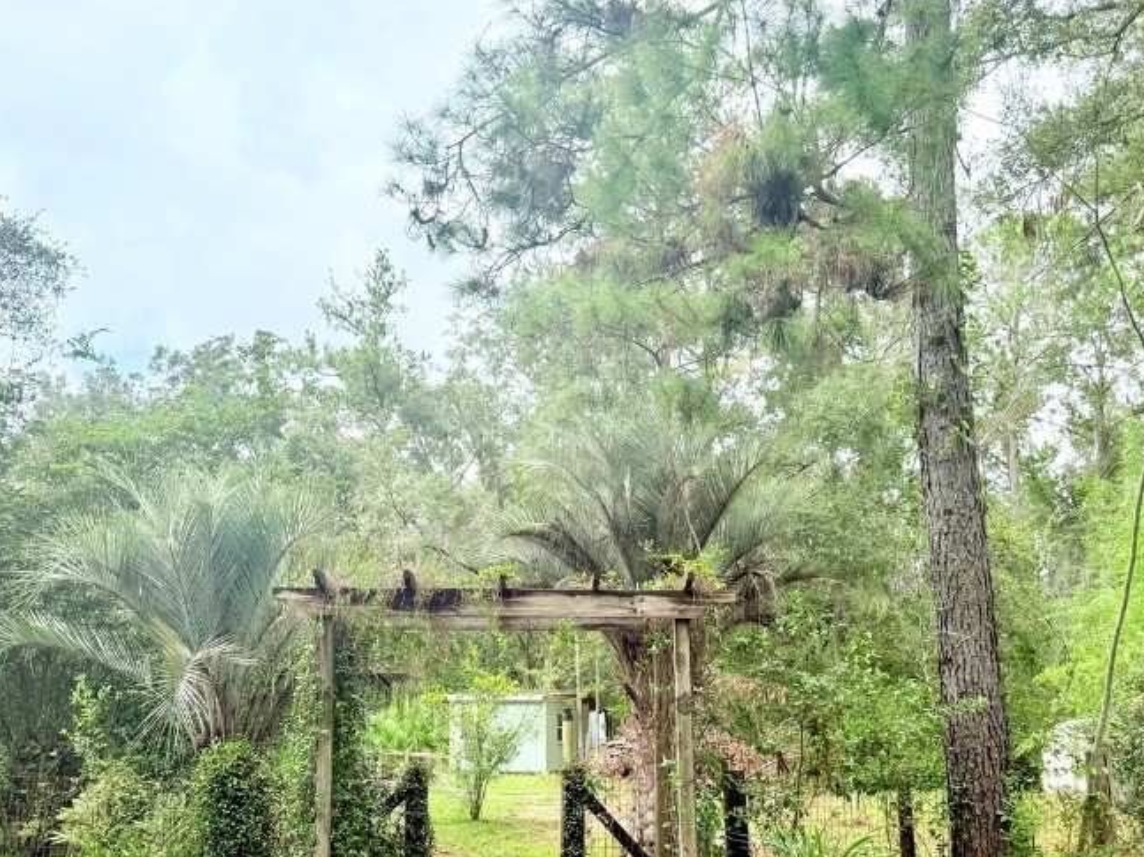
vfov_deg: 37.5
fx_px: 1256
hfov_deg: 48.6
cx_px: 449
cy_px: 534
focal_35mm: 38
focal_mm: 6.76
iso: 100
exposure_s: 1/2000
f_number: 1.78
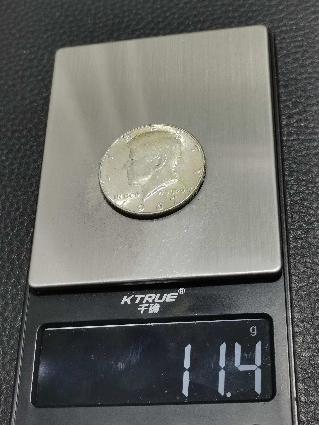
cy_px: 212
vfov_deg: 31.7
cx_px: 160
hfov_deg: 24.0
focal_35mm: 61
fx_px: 750
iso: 100
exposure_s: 1/90
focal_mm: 5.58
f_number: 1.8
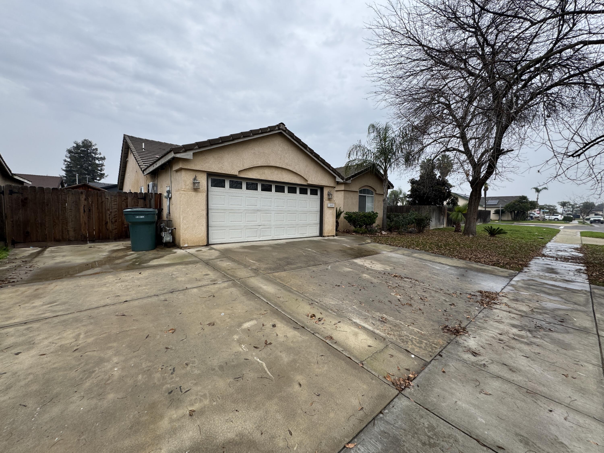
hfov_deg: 102.1
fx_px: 244
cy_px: 226
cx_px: 302
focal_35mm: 14
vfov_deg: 85.7
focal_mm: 2.22
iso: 40
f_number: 2.2
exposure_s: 1/495
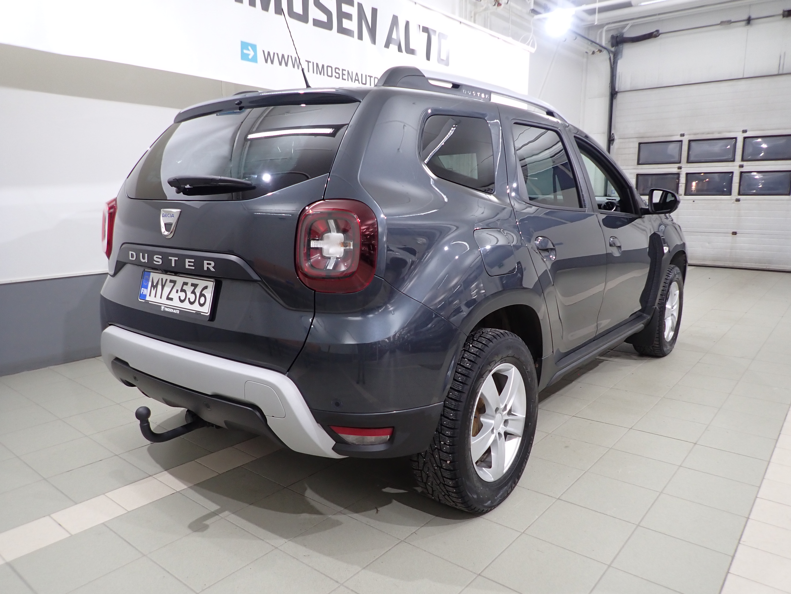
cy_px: 297
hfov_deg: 69.4
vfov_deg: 54.9
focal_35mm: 25
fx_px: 571
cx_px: 396
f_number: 2
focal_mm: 4.5
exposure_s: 1/50
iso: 200
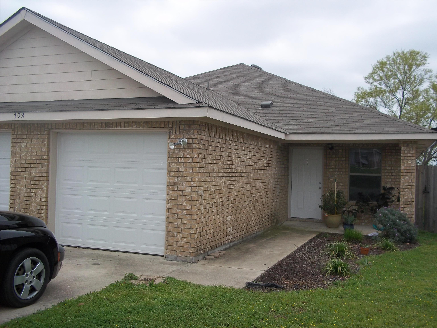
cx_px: 218
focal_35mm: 36
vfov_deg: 39.7
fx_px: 454
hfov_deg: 51.4
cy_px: 164
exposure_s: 1/200
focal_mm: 6.5
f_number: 8
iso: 80
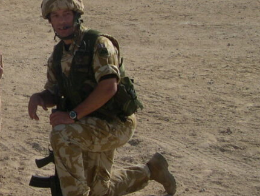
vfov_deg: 13.8
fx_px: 797
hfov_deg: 17.3
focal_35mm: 106
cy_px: 12
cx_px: -88
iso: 100
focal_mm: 8
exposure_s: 1/315
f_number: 7.6
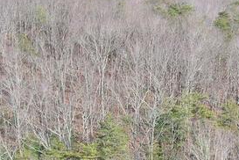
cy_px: 132
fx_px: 770
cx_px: 237
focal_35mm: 116
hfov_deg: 17.3
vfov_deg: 11.8
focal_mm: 8.38
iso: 200
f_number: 2.8
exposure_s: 1/1500
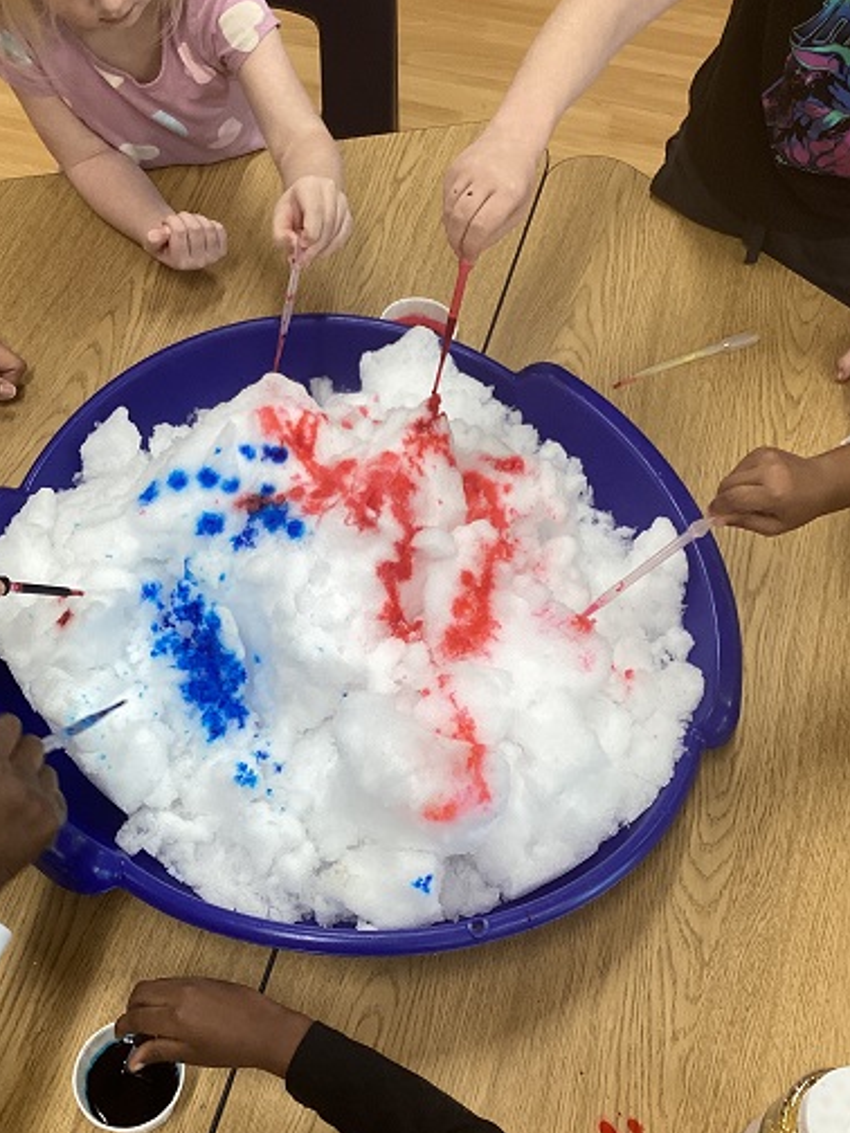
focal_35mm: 41
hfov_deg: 35.1
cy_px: 602
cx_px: 369
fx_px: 1342
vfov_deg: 45.7
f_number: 2.4
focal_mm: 3.3
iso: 80
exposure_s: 1/60
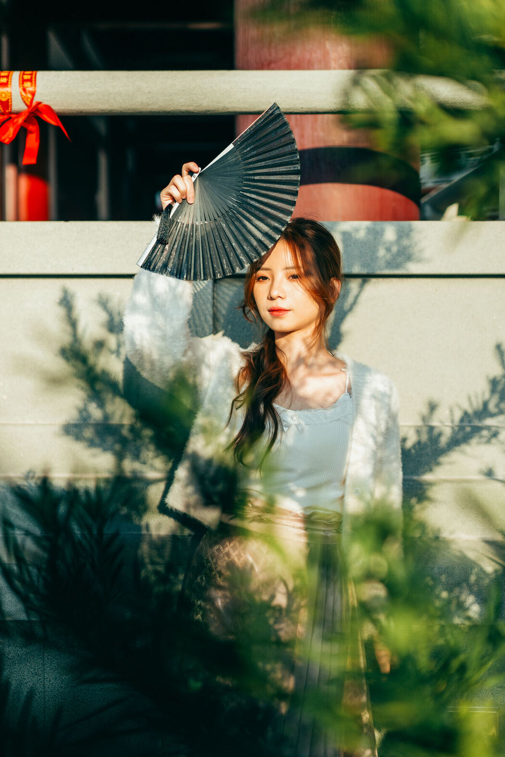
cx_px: 252
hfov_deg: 37.9
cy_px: 378
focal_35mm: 35
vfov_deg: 54.4
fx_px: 736
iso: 250
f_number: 1.8
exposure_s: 1/8000
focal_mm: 35
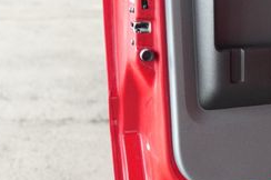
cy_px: 13
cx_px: 339
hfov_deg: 16.5
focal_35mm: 118
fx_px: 887
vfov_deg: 11.5
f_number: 2
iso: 1600
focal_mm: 30
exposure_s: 1/160
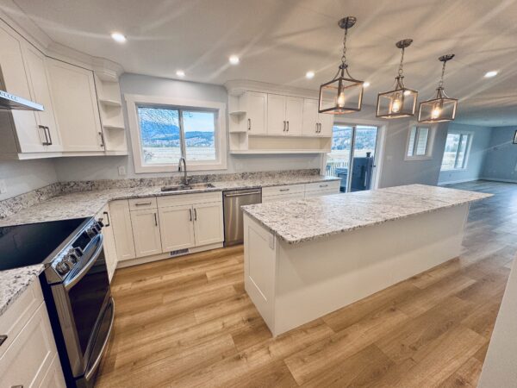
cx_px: 258
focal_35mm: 14
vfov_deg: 85.7
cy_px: 194
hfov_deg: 102.1
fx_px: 209
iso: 80
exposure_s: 1/120
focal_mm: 2.22
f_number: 2.2
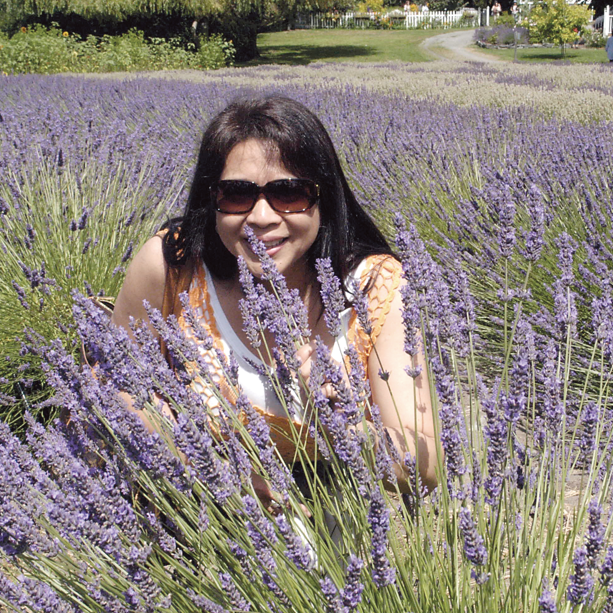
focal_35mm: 62
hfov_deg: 27.7
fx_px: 1242
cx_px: 369
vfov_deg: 27.7
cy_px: 307
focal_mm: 32
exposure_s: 1/640
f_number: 16
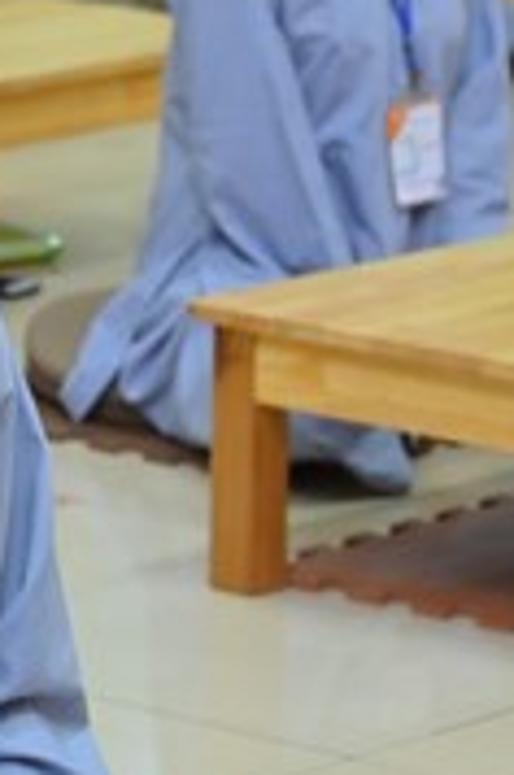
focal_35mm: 300
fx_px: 6450
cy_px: -48
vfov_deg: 6.8
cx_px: -63
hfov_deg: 4.6
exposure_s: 1/80
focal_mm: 82
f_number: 5
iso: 1250
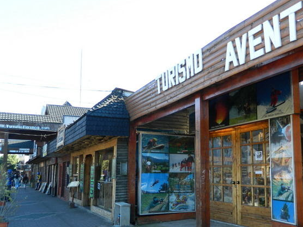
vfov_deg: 39.6
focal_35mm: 36
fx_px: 315
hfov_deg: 50.9
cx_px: 187
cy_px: 130
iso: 110
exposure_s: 1/160
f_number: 3.1
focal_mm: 4.5
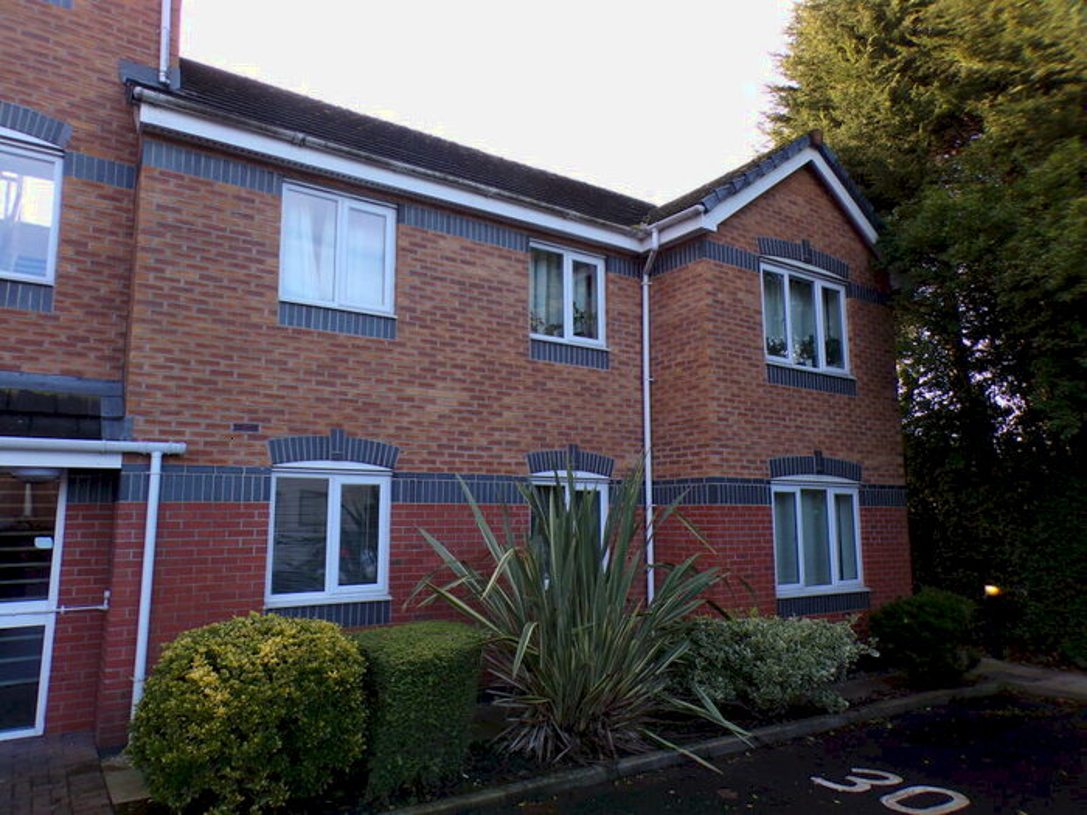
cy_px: 408
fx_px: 754
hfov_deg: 71.6
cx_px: 544
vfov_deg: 56.8
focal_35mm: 24
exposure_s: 1/60
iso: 80
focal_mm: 4.3
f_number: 4.3
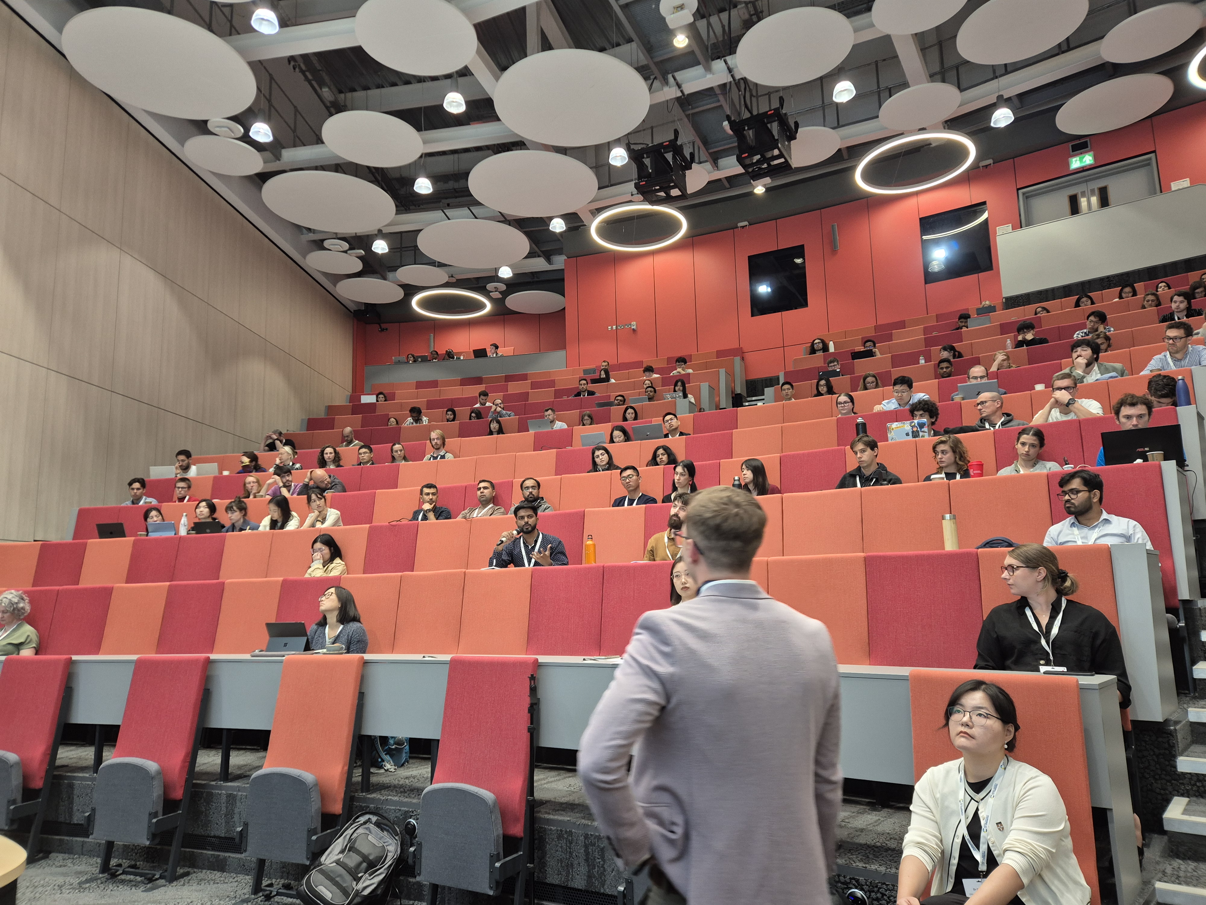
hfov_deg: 73.9
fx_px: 801
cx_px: 603
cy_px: 452
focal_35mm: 23
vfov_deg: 58.9
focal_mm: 5.4
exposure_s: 1/34
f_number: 1.8
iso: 250
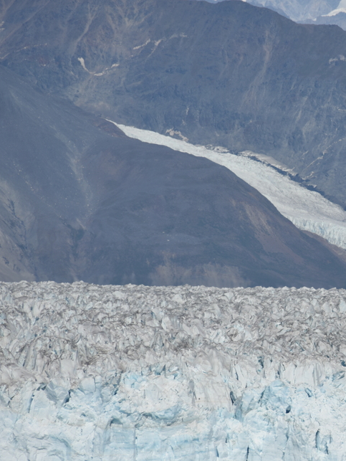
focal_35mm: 574
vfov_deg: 3.5
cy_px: 242
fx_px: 7642
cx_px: 388
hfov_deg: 2.6
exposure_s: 1/640
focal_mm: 300
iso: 100
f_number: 10
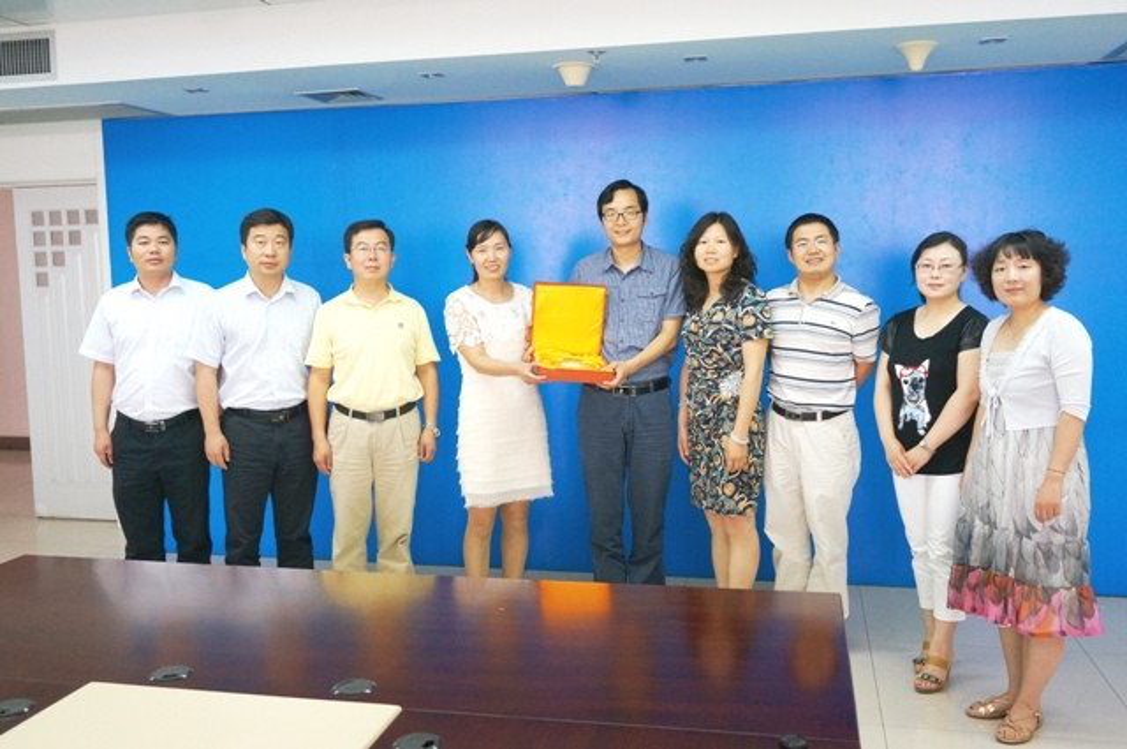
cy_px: 374
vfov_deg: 39.9
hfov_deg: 57.3
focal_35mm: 33
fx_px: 1032
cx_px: 564
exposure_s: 1/160
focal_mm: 22
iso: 1000
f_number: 4
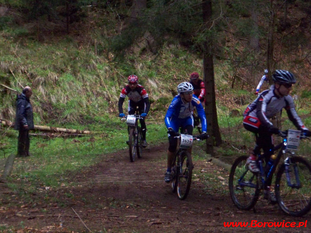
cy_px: 116
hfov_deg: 16.8
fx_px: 1051
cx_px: 156
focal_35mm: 117
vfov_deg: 12.7
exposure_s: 1/125
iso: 400
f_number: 4.4
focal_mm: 19.2
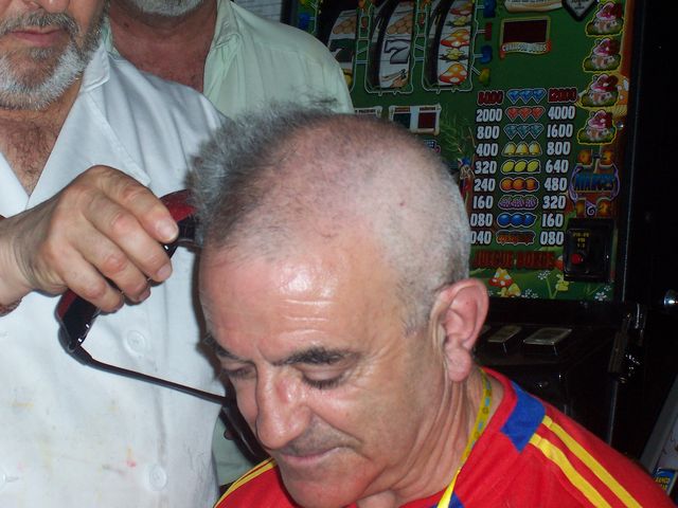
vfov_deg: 13.3
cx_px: 339
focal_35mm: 111
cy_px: 254
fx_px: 2174
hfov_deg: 17.7
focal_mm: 16.8
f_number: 4.8
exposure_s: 1/90
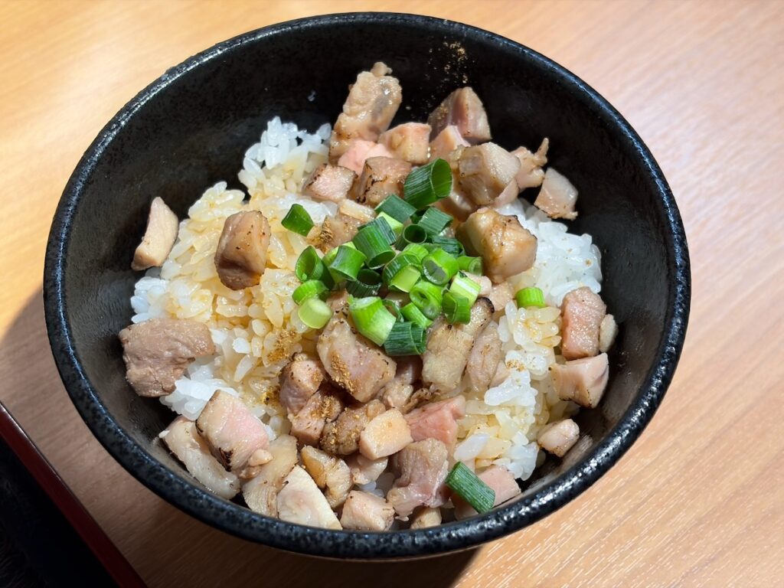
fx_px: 1178
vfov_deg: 28.0
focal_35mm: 52
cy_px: 294
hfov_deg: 36.8
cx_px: 392
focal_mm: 5.96
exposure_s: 1/50
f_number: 1.6
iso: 32
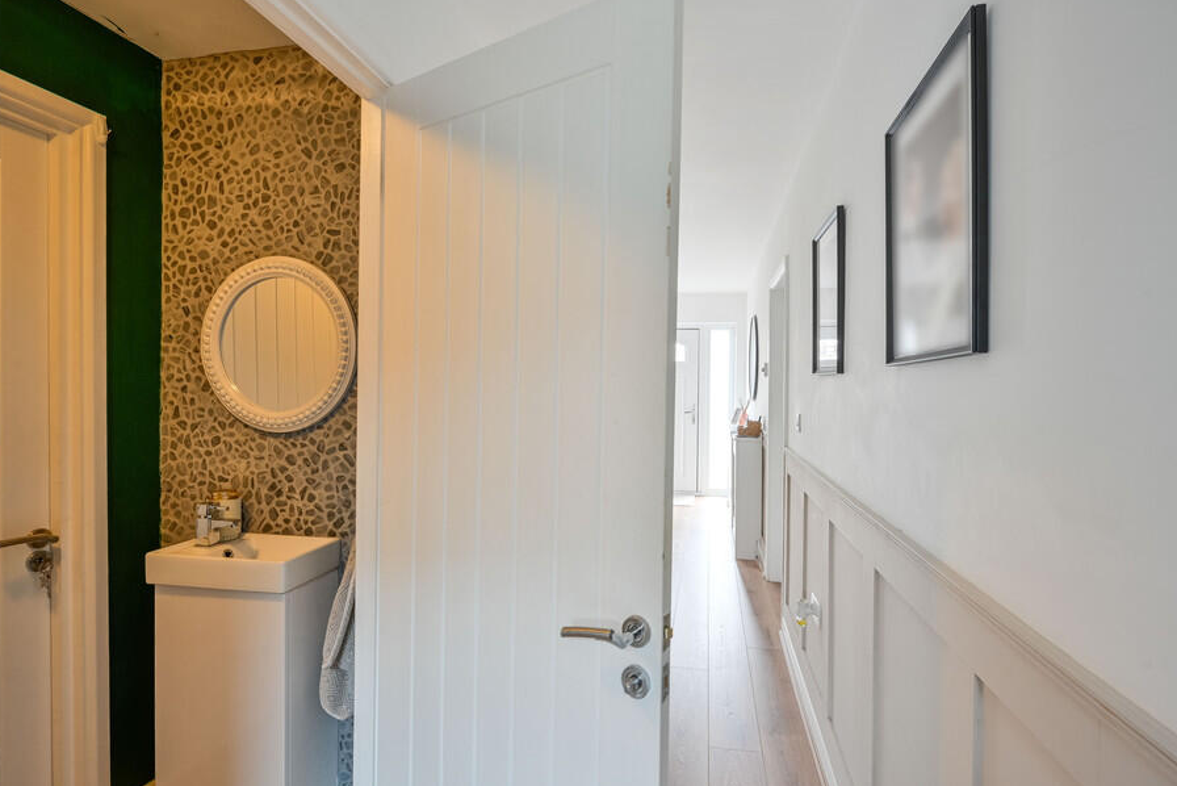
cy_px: 411
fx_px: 523
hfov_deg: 96.6
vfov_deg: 73.7
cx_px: 558
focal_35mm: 16
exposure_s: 1/6
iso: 400
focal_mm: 14
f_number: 10
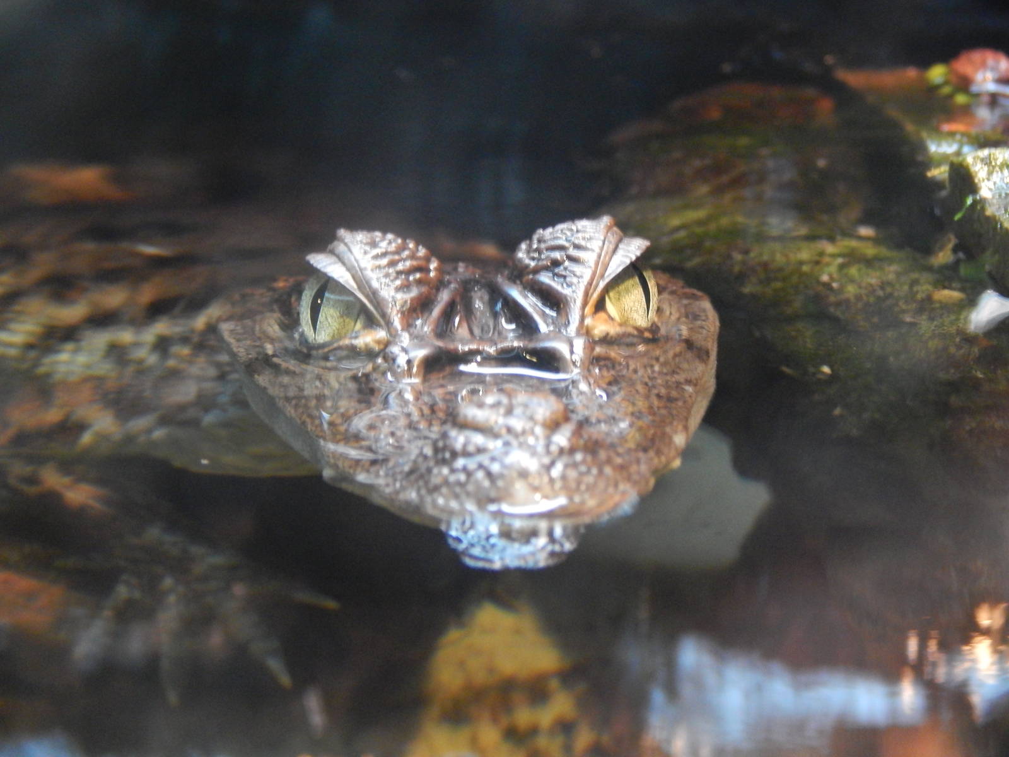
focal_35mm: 115
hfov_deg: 17.1
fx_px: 3352
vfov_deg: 12.9
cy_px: 378
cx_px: 504
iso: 800
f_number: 4.6
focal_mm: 20.5
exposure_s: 1/6
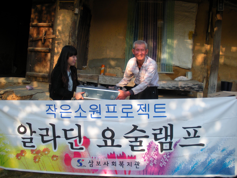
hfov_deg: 51.4
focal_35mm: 36
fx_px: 246
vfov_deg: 39.7
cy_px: 89
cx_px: 118
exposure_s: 1/200
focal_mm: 6.3
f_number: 3.5
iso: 64
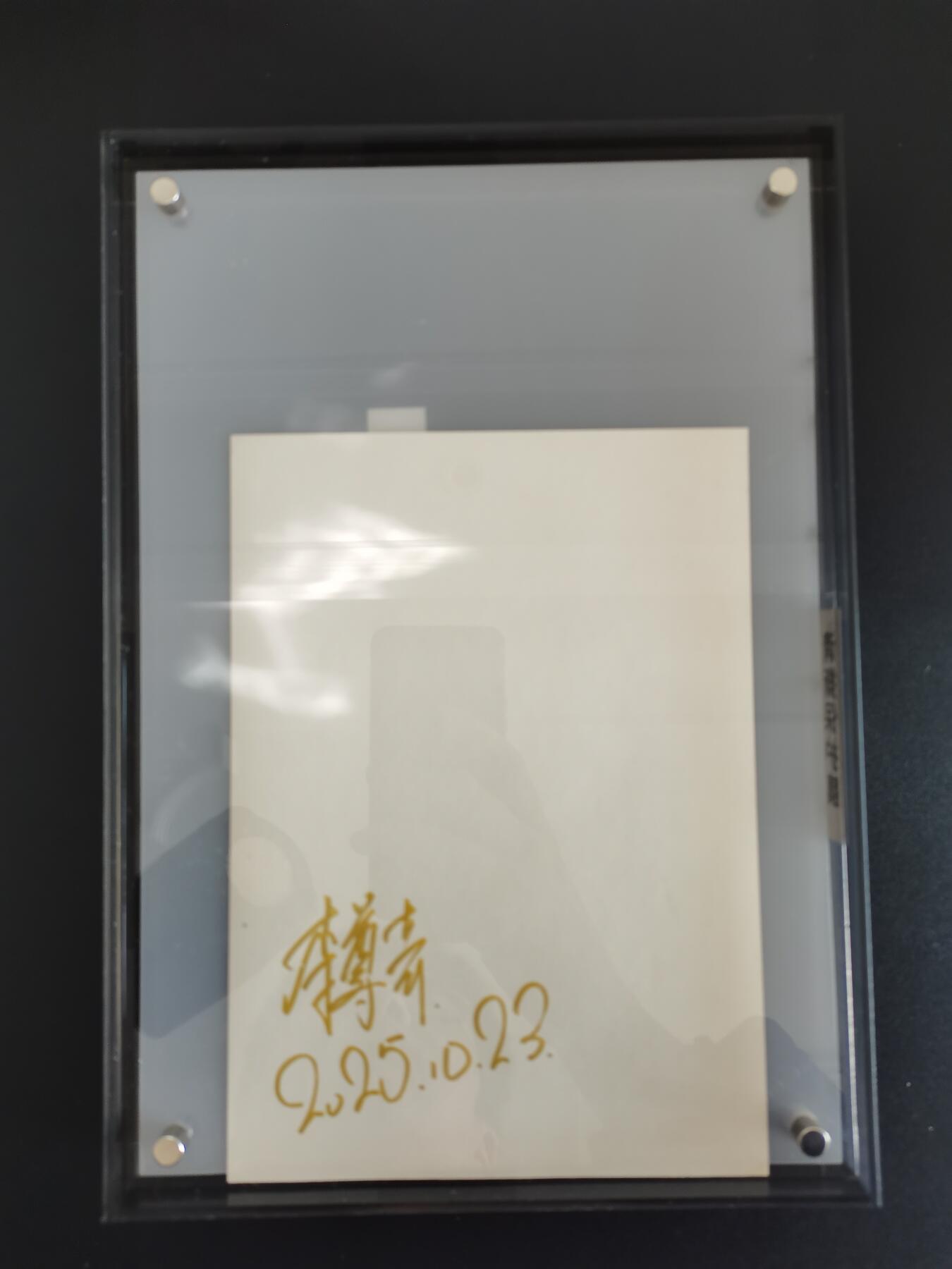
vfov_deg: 67.3
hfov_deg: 53.1
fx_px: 953
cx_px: 476
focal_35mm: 26
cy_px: 634
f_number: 1.8
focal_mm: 5.58
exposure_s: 1/33.3
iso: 640
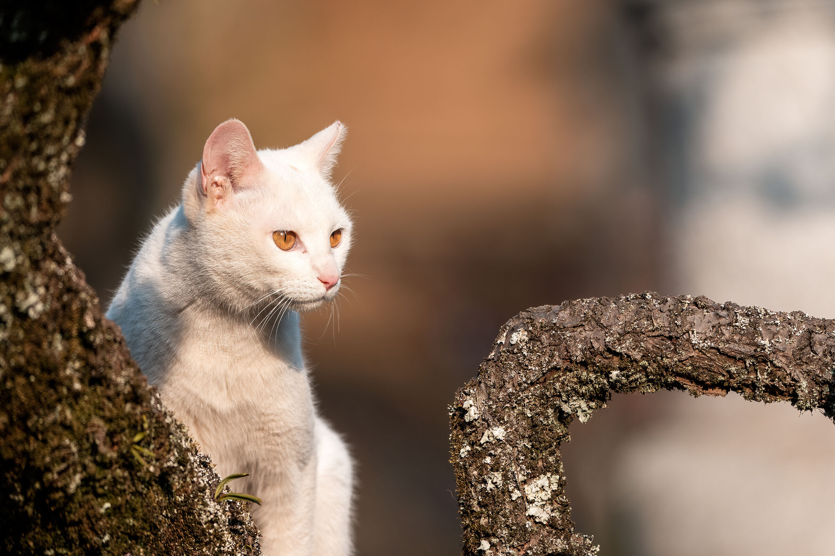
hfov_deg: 2.6
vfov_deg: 1.7
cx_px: 418
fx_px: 18554
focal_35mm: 800
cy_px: 278
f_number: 8
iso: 1600
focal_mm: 800
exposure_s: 1/1000
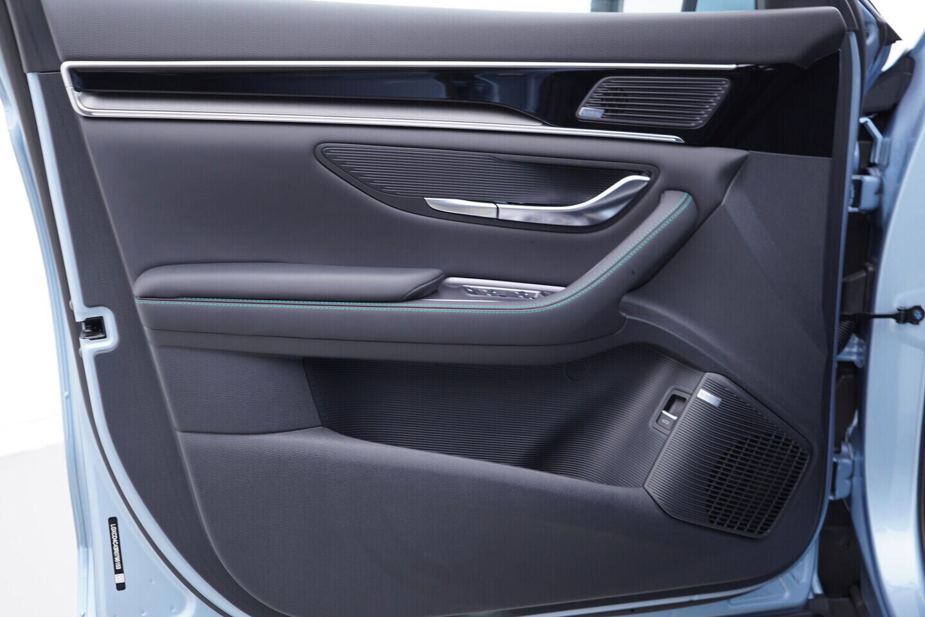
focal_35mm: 36
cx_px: 462
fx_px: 925
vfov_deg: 36.9
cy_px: 308
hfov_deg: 53.1
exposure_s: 1/40
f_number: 2.8
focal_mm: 24
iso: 125
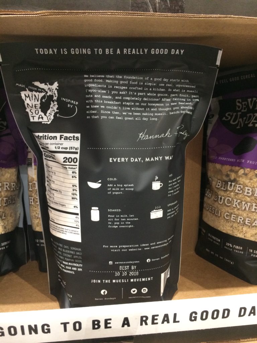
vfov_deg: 61.7
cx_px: 128
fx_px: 287
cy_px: 172
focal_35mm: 29
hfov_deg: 48.2
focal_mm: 4.15
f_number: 2.2
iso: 250
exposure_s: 1/25
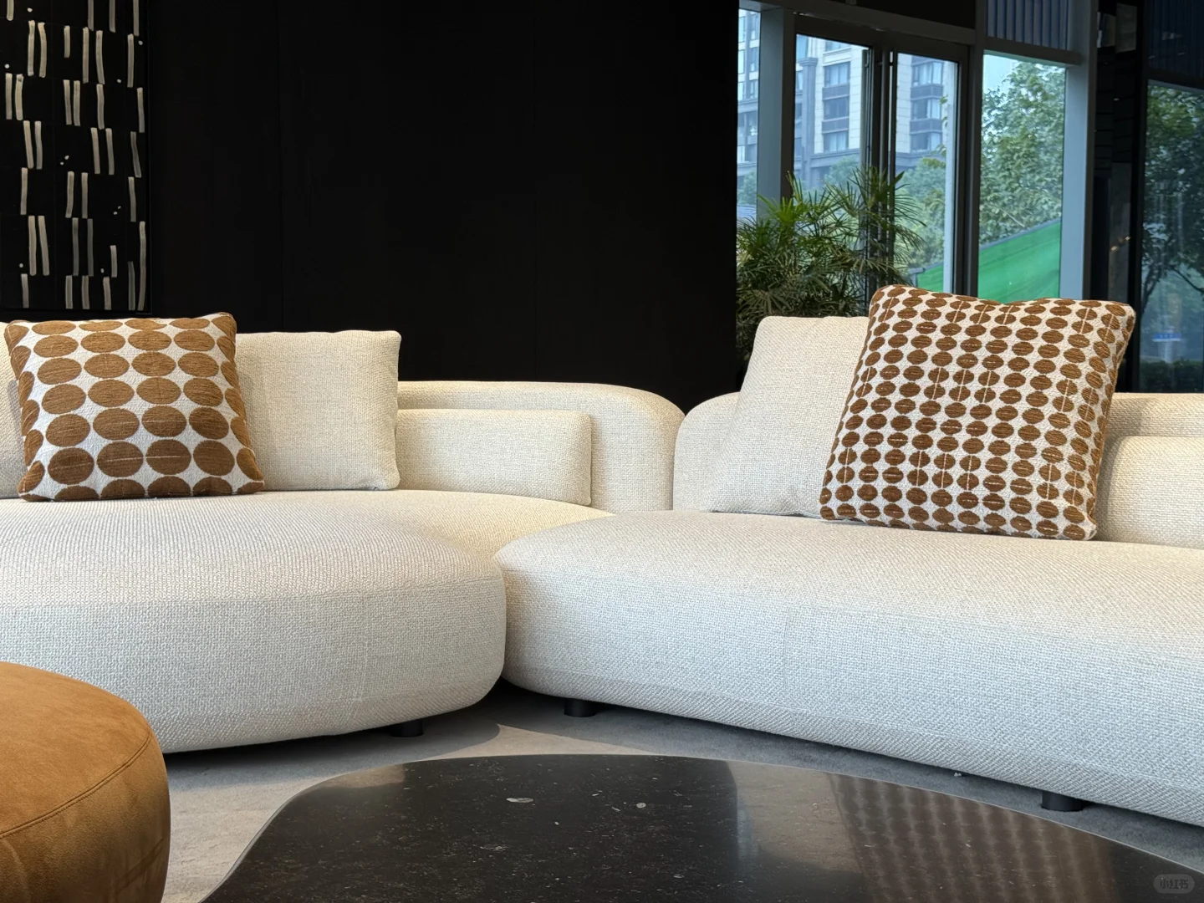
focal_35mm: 48
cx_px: 602
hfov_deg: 39.7
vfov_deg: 30.3
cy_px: 452
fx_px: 1670
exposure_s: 1/121
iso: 50
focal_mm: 6.76
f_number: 1.78
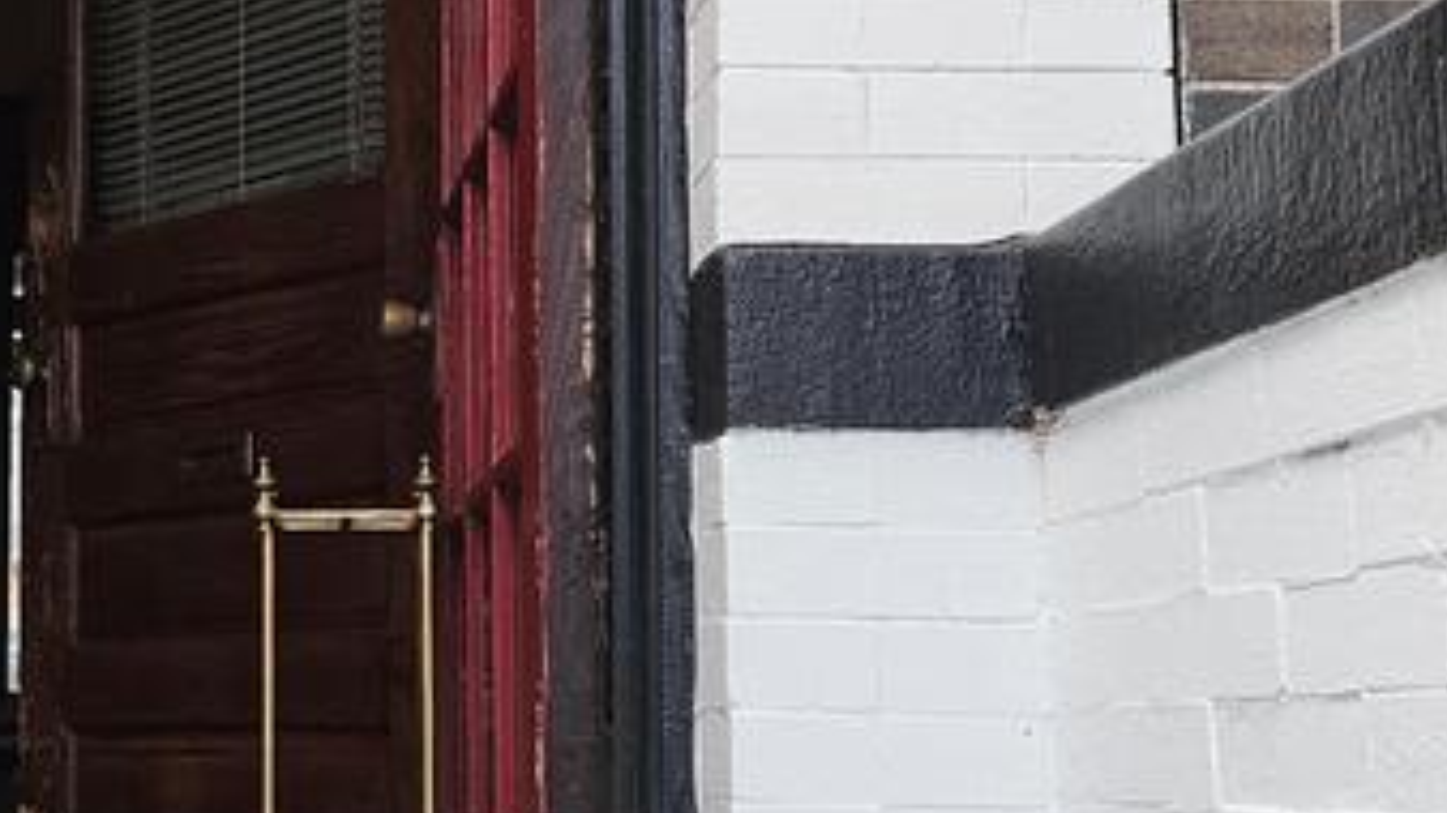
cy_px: 240
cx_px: 133
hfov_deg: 25.7
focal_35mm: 80
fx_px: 3069
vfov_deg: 15.1
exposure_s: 1/359
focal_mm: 5.4
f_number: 1.8
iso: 160
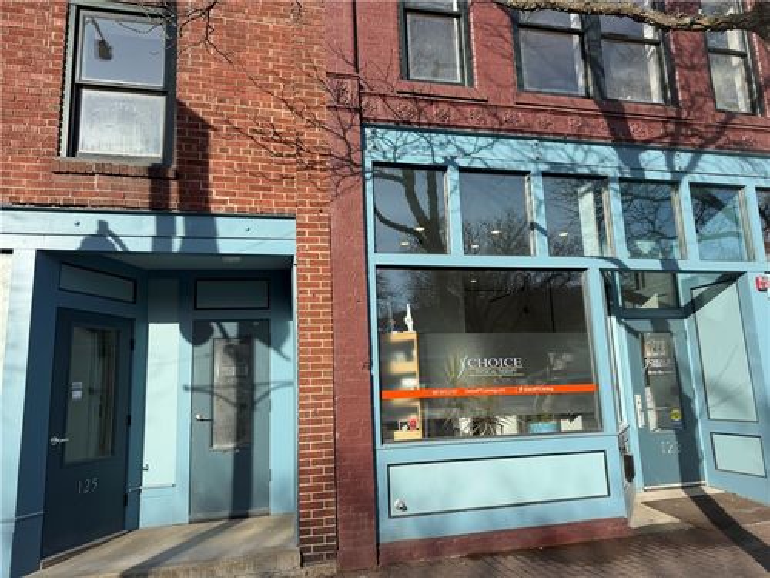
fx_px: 534
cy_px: 289
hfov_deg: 71.6
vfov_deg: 56.8
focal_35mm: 24
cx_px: 385
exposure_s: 1/2801
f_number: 1.78
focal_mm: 6.76
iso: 80
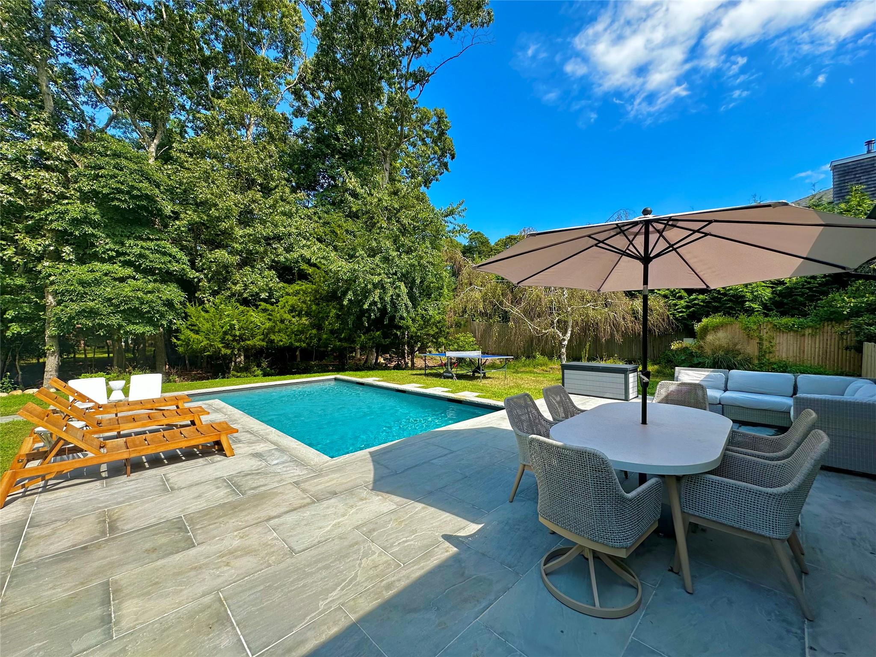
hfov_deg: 102.1
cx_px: 438
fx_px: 354
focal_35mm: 14
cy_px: 328
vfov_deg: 85.7
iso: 40
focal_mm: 2.22
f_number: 2.2
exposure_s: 1/807
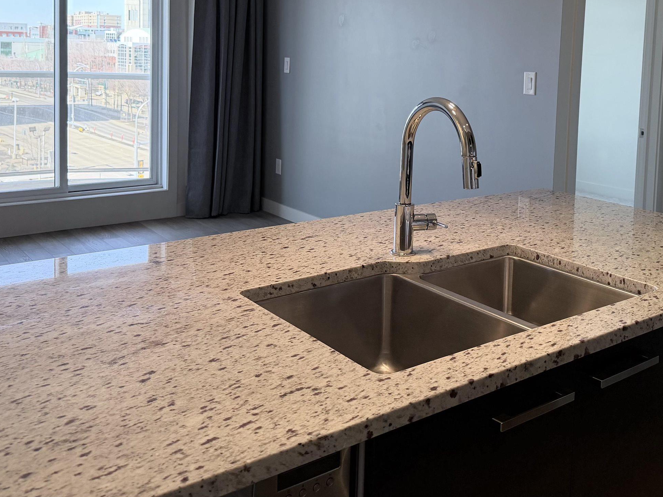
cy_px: 104
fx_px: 728
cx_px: 396
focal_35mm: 38
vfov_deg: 36.5
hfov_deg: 48.7
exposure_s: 1/206
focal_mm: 6.76
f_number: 1.78
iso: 200
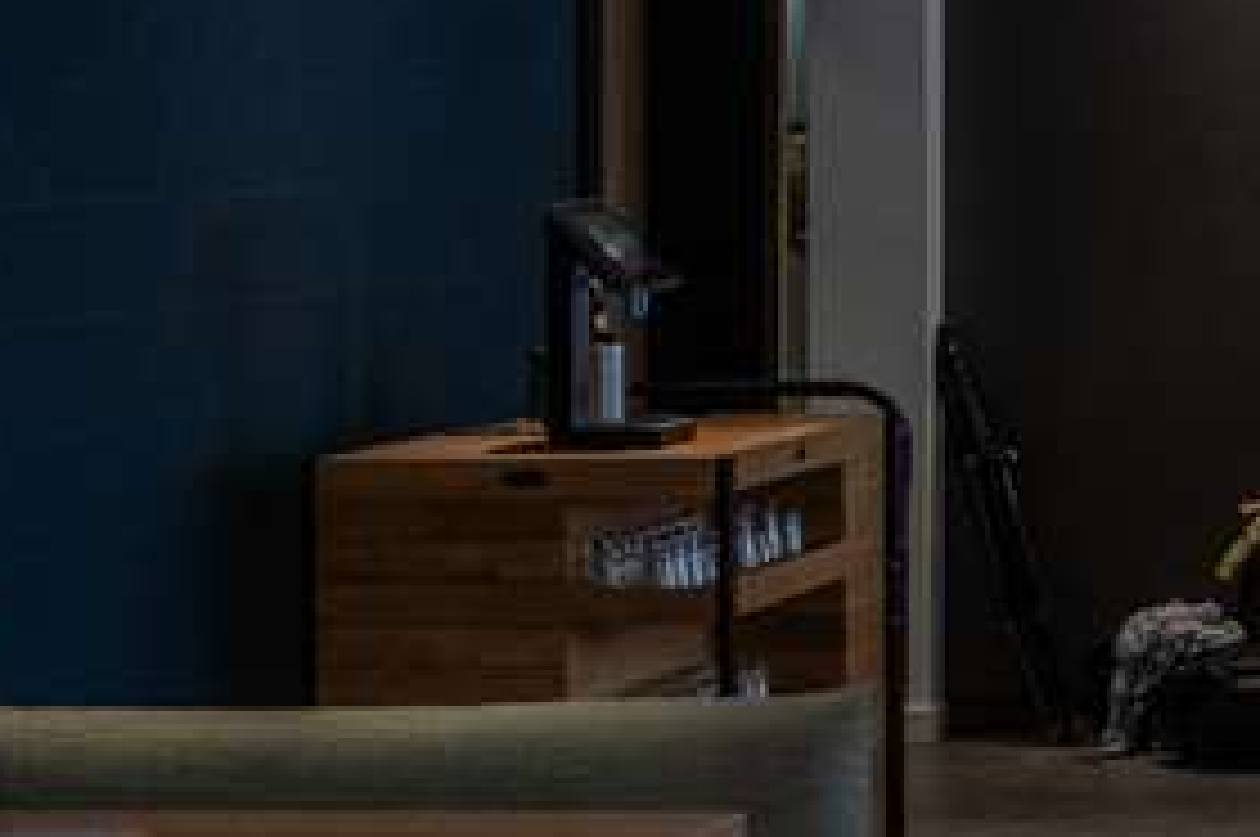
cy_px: 76
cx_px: 2380
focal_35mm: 161
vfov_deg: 8.5
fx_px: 5628
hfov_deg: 11.7
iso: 800
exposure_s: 1/160
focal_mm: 30
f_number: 4
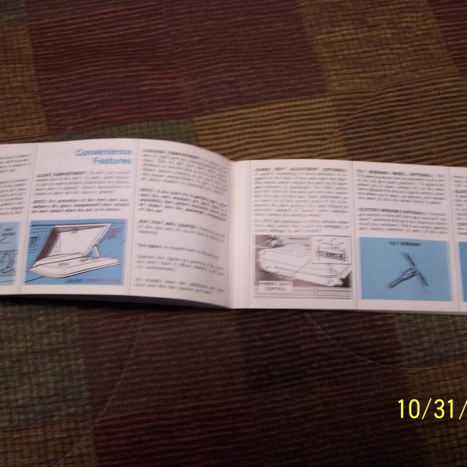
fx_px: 687
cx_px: 239
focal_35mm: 45
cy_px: 234
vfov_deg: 37.6
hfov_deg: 37.6
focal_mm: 6.3
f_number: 2.8
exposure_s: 1/10
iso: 160
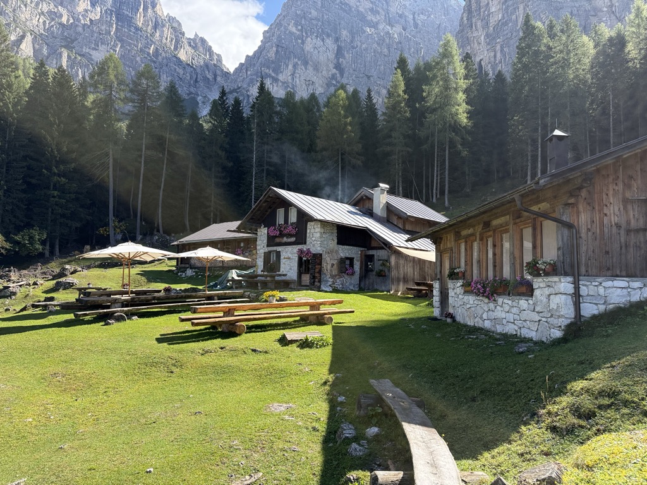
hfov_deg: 71.6
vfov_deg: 56.8
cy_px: 242
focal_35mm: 24
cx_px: 324
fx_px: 449
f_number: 1.78
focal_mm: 6.76
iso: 100
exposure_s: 1/1653
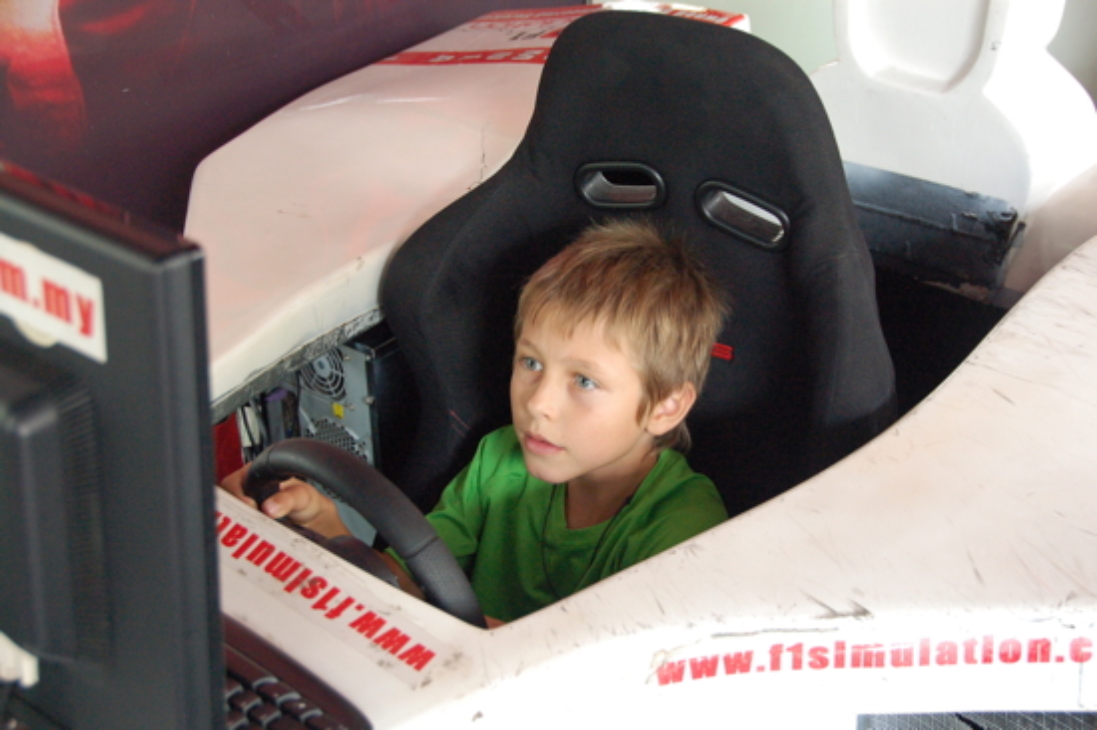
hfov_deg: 37.9
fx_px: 1599
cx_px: 548
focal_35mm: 52
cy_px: 365
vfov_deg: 25.7
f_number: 4.5
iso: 1600
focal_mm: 35
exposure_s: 1/40
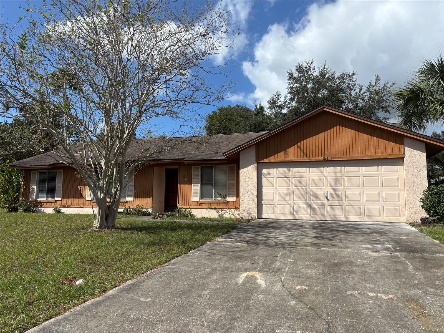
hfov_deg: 67.3
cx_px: 222
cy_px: 166
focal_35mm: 26
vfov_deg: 53.1
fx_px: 333
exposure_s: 1/4082
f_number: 1.6
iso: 50
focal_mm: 5.96
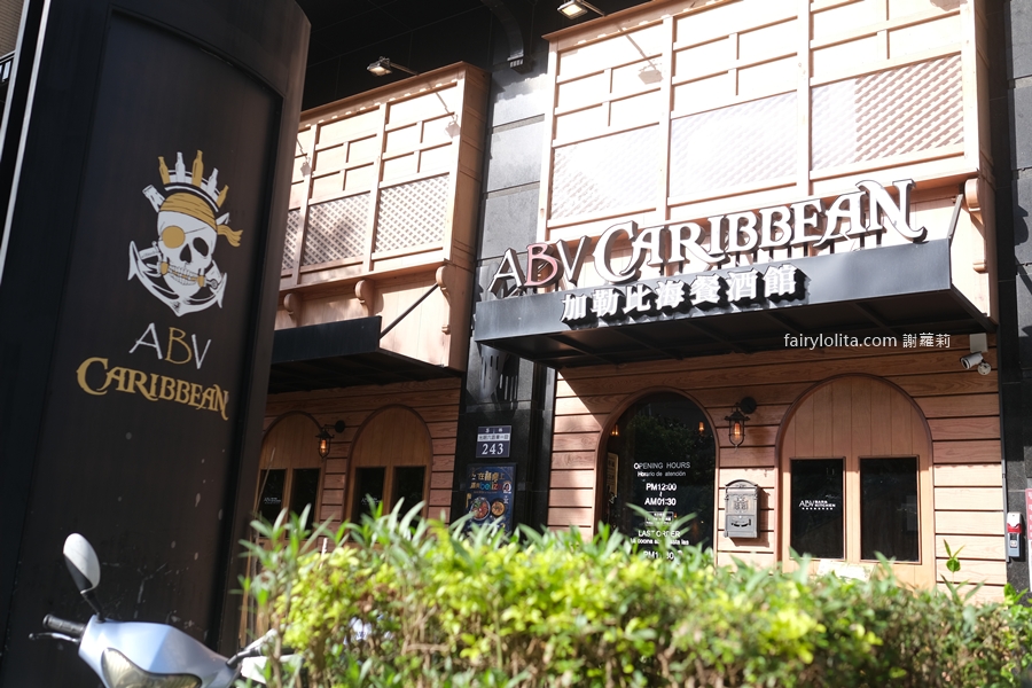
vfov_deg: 37.9
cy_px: 344
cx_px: 516
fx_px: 1003
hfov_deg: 54.4
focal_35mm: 35
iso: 160
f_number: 2.8
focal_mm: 23
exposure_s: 1/750
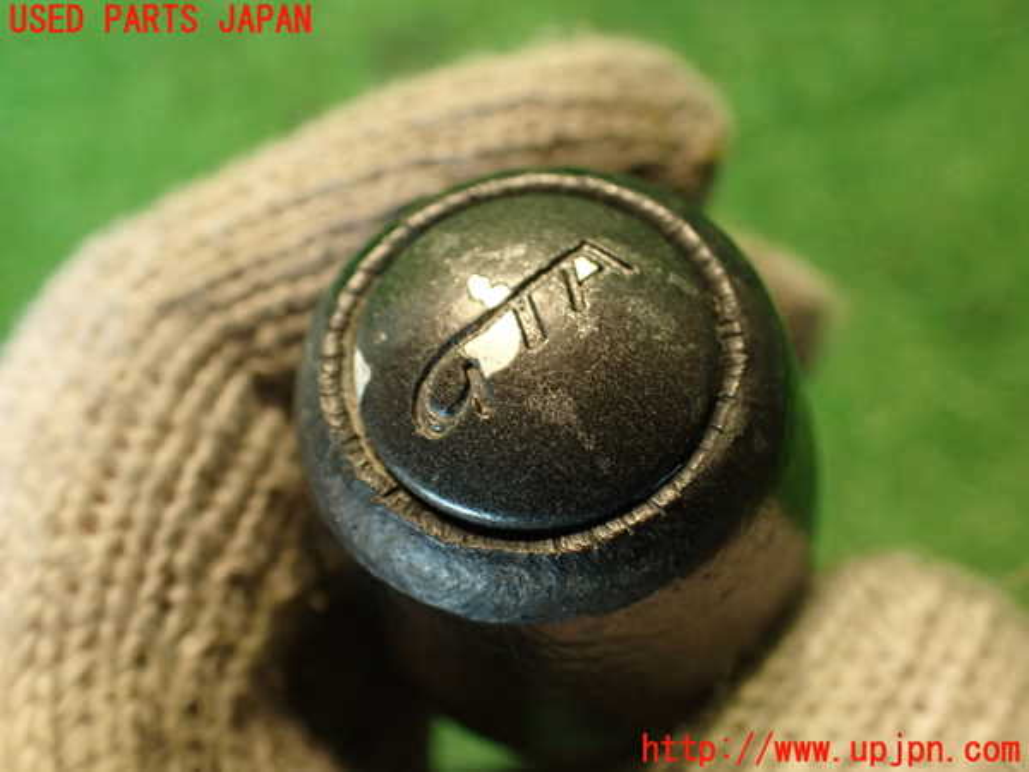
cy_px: 386
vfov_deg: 44.2
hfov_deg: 56.8
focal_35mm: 32
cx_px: 514
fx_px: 951
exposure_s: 1/30
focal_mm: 5.79
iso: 400
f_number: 2.4
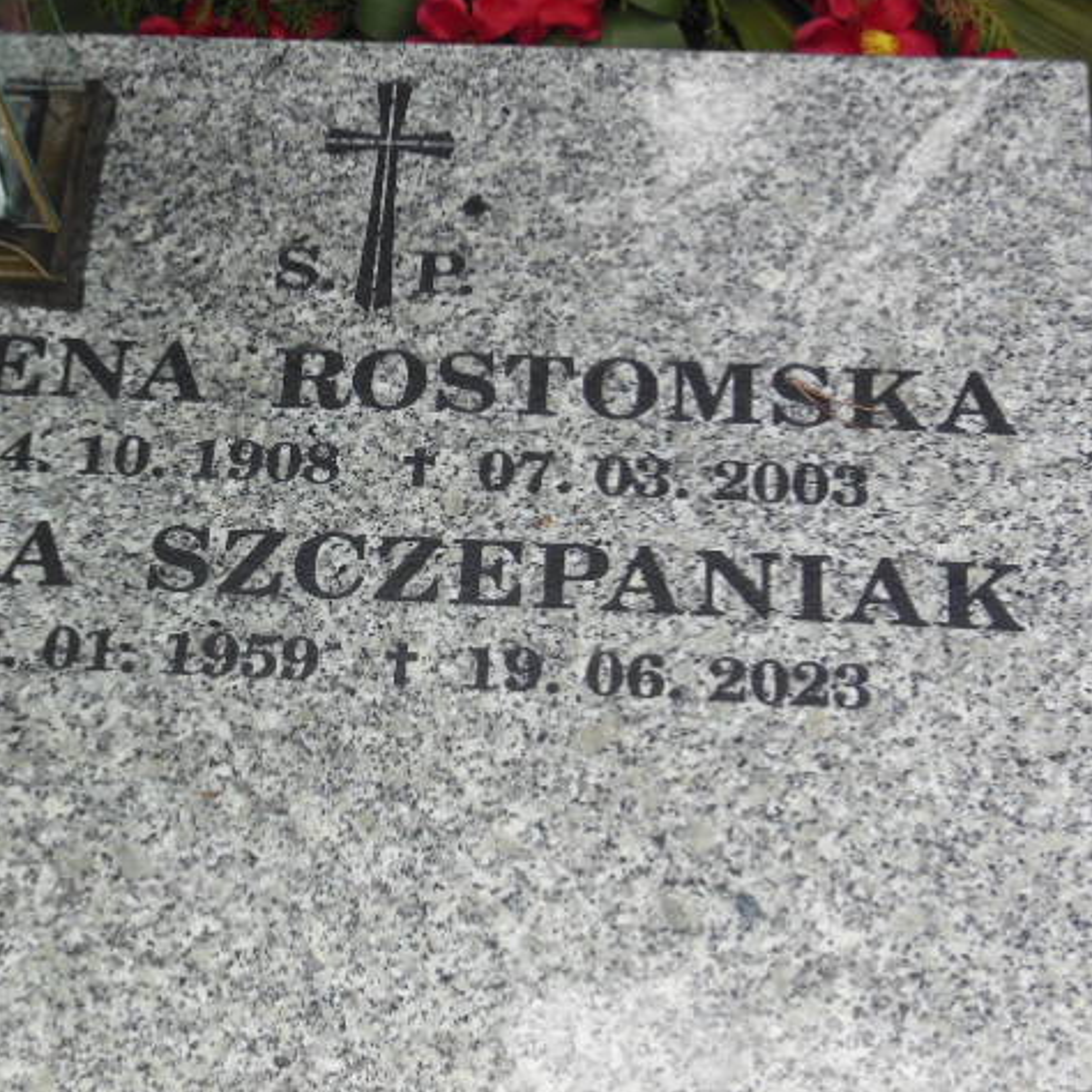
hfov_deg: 25.3
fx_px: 2427
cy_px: 546
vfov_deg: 25.4
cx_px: 399
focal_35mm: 68
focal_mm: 10.2
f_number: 4.1
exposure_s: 1/320
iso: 125
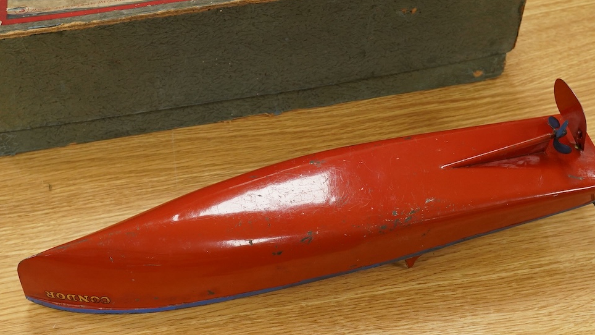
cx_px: 313
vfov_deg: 21.8
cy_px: 189
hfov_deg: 37.8
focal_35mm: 55
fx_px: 868
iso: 2500
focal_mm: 30
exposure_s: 1/160
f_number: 10
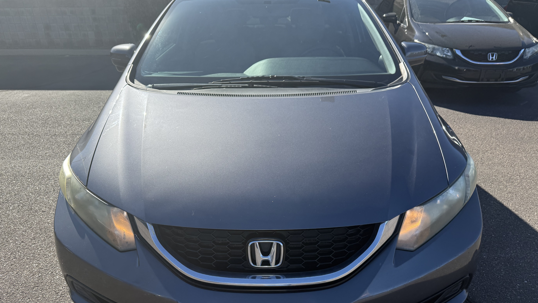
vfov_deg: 42.6
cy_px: 188
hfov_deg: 69.8
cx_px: 260
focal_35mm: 27
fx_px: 385
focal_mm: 6.76
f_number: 1.78
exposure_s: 1/3425
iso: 100
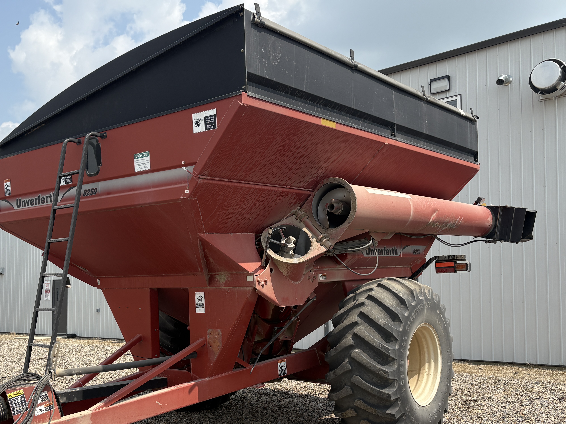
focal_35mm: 37
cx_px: 239
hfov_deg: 49.9
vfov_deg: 38.4
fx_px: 605
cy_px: 270
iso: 50
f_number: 1.6
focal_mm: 5.96
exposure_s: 1/3831
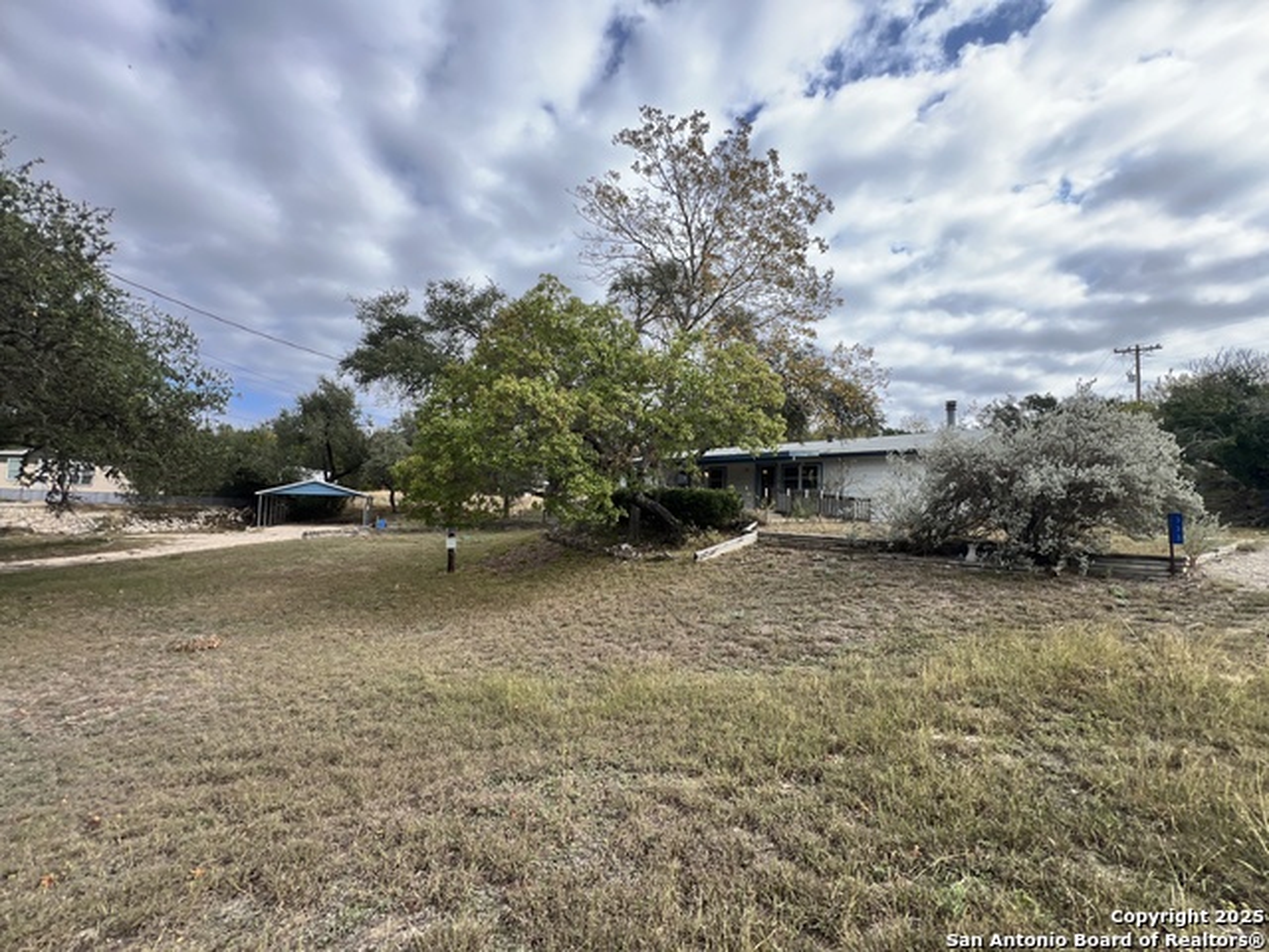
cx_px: 634
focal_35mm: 13
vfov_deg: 89.9
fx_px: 477
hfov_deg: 106.2
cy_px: 476
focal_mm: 1.57
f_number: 1.8
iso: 32
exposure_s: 1/626
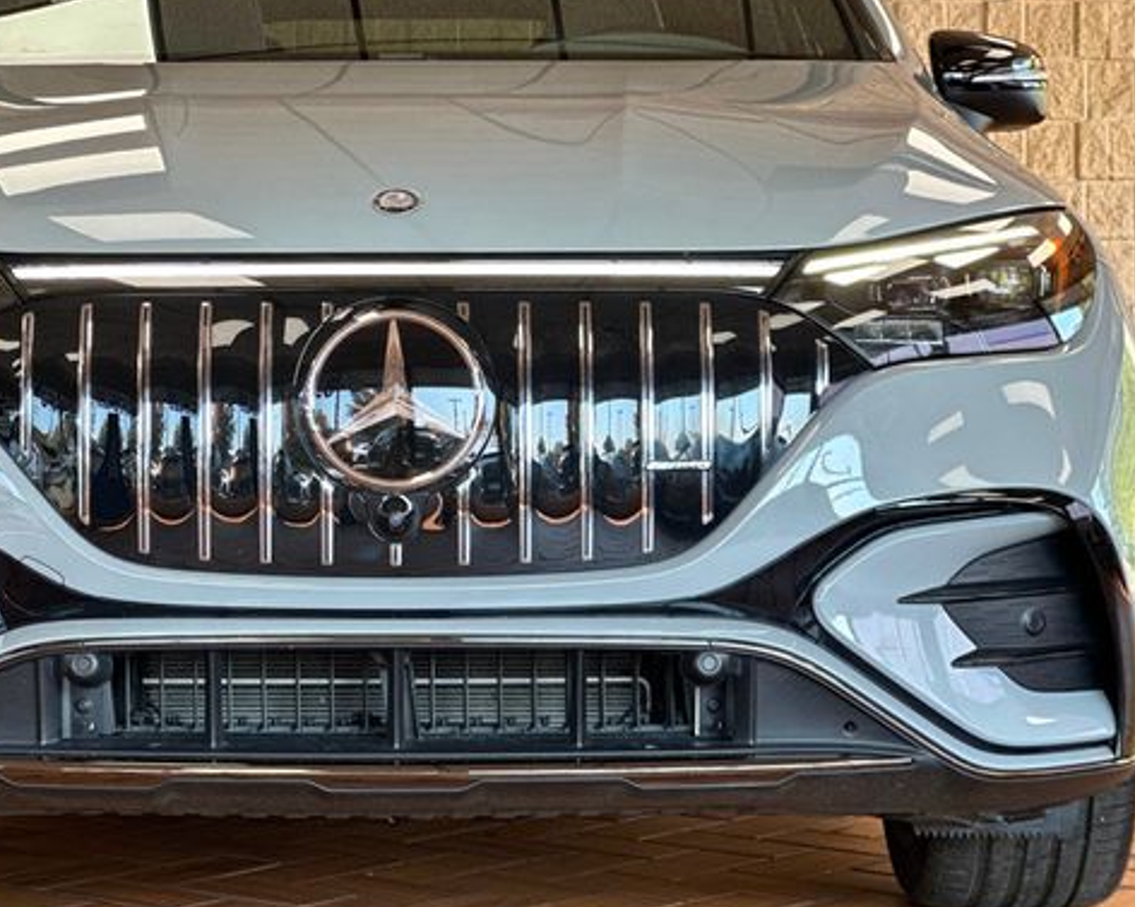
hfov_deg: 18.8
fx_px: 3424
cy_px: 392
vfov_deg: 15.1
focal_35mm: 102
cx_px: 392
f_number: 2.8
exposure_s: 1/120
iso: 125
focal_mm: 9
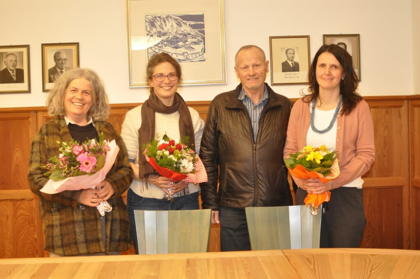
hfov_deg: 37.9
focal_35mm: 52
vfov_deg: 25.7
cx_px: 210
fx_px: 612
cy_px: 140
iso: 800
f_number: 2.8
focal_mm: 35
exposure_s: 1/60
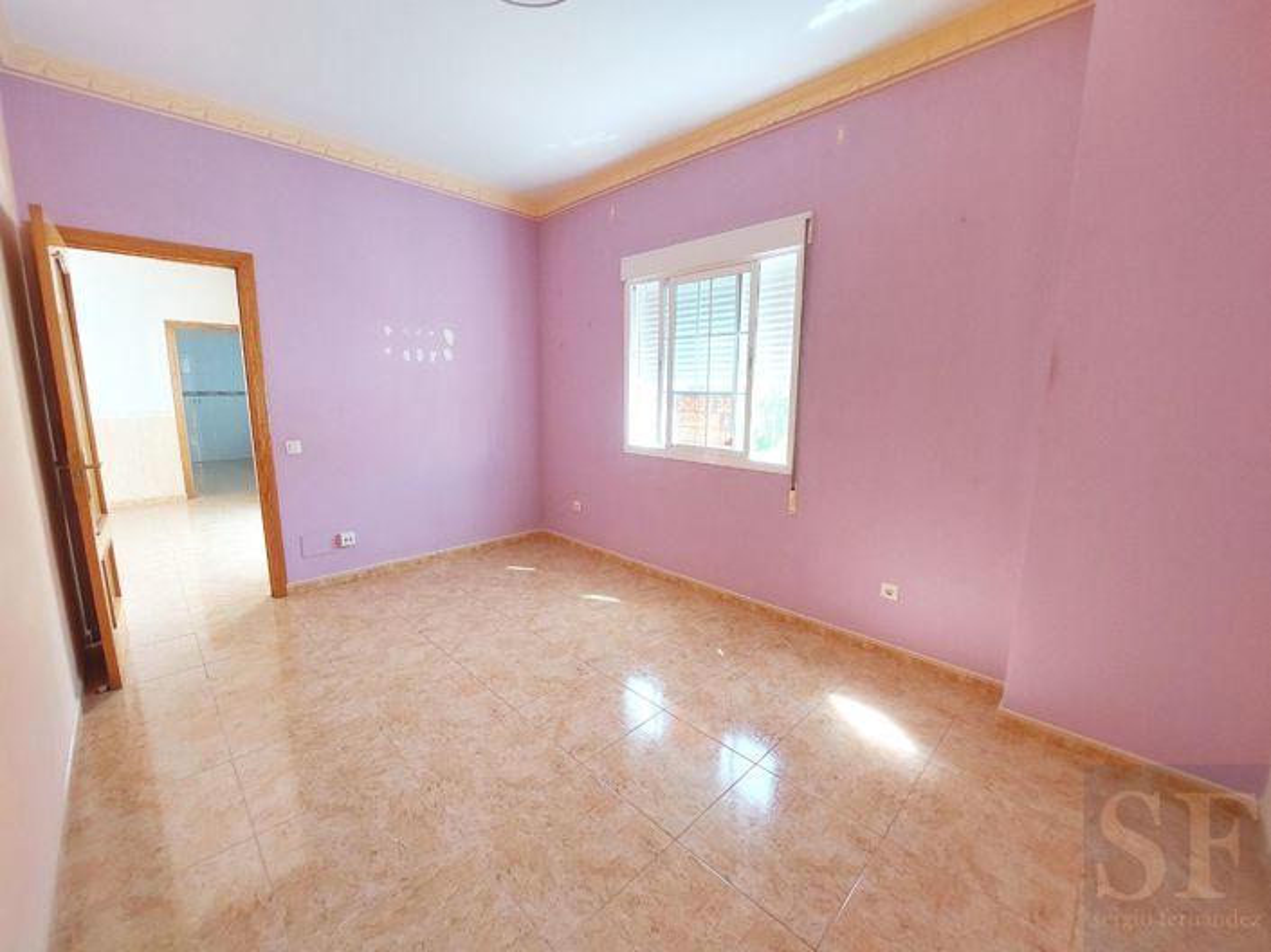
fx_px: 477
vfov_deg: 89.9
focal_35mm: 13
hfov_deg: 106.2
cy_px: 476
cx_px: 636
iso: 50
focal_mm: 1.74
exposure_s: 1/59
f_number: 2.2
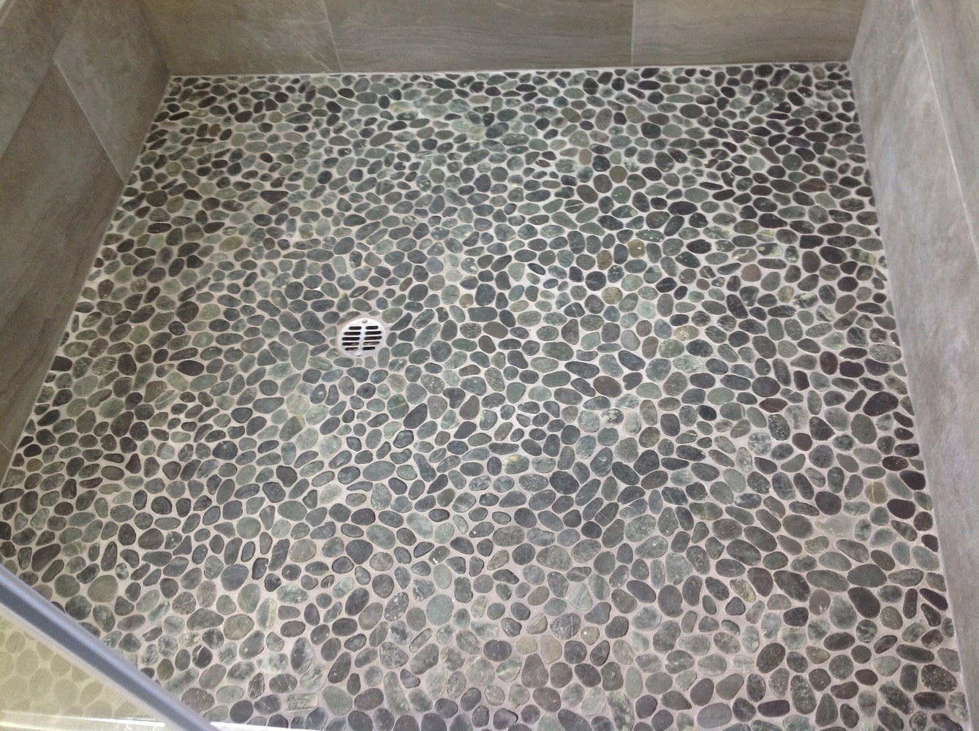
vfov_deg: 40.6
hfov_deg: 52.7
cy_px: 366
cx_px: 490
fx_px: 988
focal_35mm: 35
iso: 64
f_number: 2.4
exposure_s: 1/15
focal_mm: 4.28
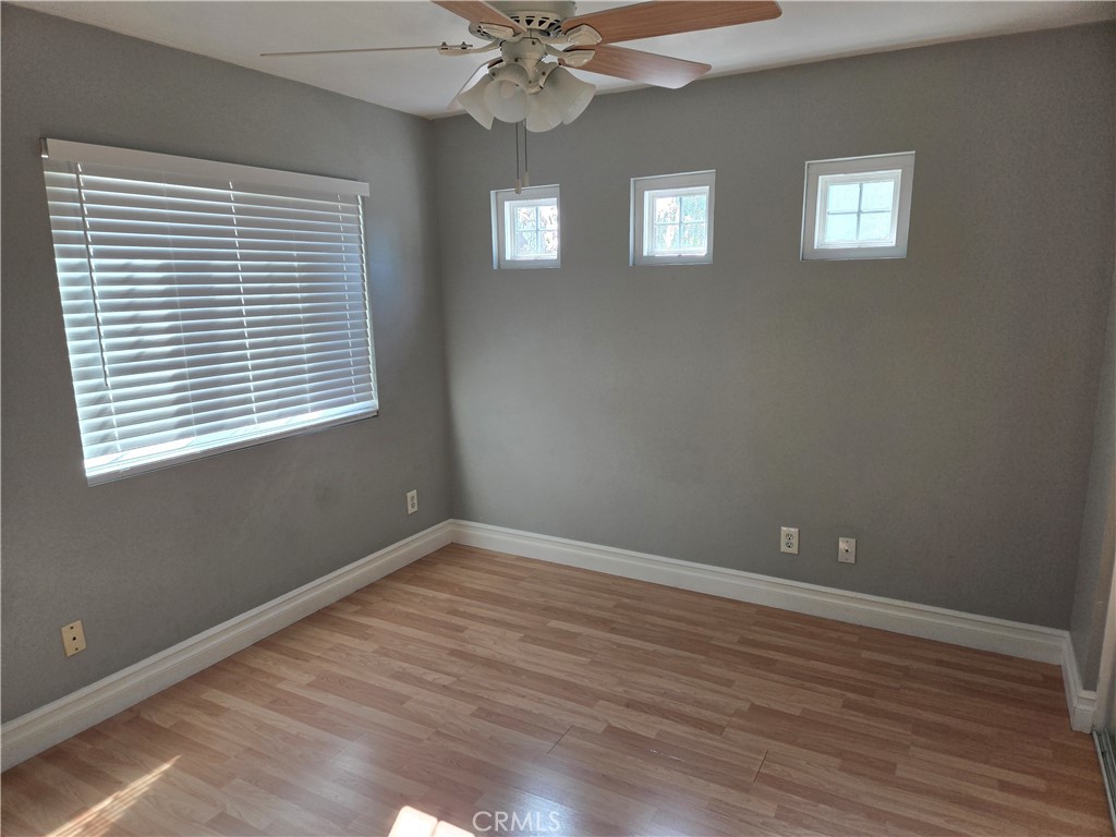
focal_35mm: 23
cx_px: 558
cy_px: 418
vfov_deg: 58.9
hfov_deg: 73.9
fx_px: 742
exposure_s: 1/180
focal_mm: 5.4
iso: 64
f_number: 1.8
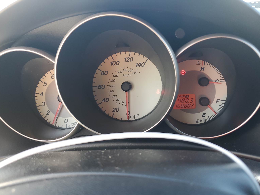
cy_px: 101
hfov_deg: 65.3
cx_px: 125
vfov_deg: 51.3
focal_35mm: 27
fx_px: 203
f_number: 1.5
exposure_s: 1/60.2
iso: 59
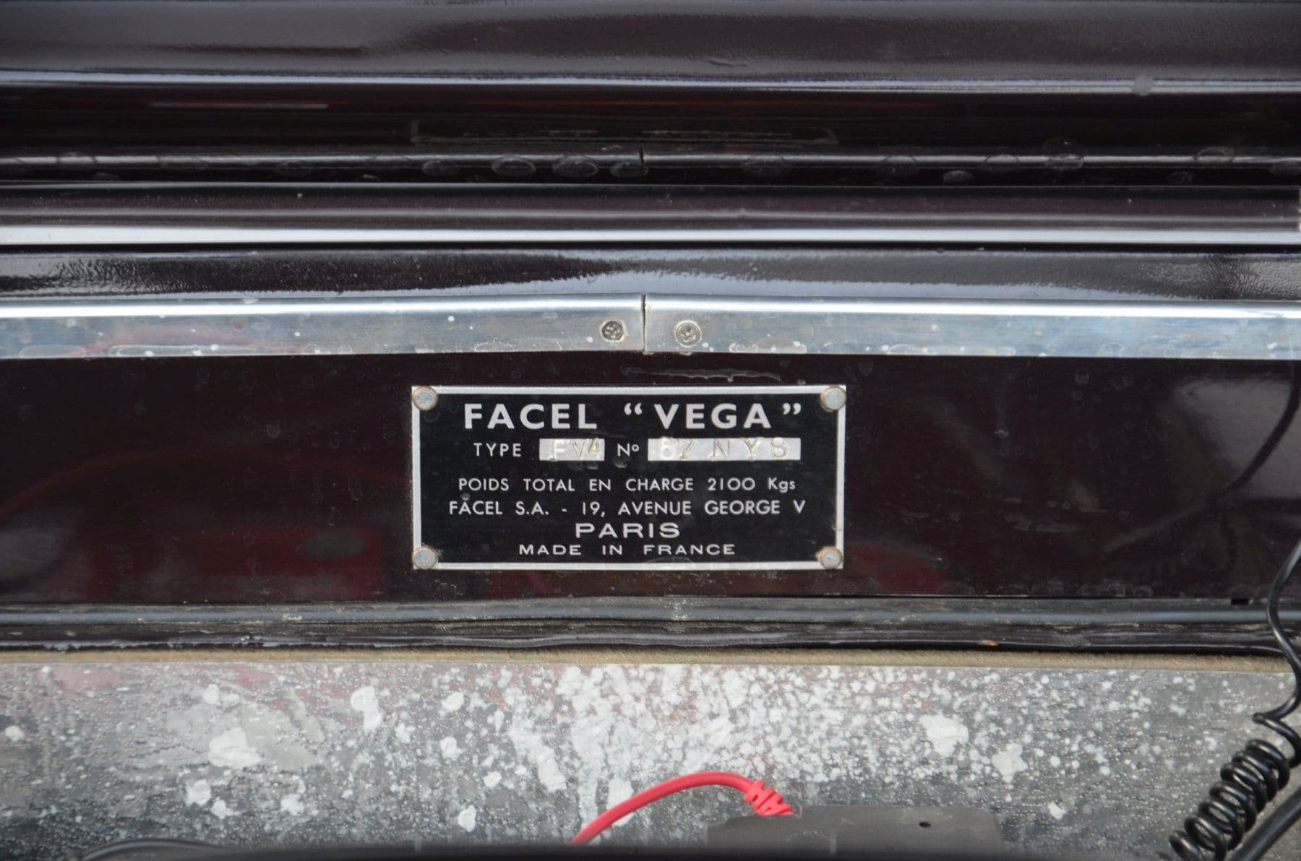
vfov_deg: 8.7
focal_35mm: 158
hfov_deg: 13.1
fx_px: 5680
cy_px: 430
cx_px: 650
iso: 400
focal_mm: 105
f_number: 5.6
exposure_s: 1/60
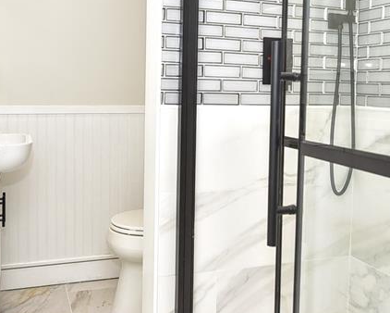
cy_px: 104
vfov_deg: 36.1
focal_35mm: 41
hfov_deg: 44.7
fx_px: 473
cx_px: 183
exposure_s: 1/60
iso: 200
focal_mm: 18
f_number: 4.5
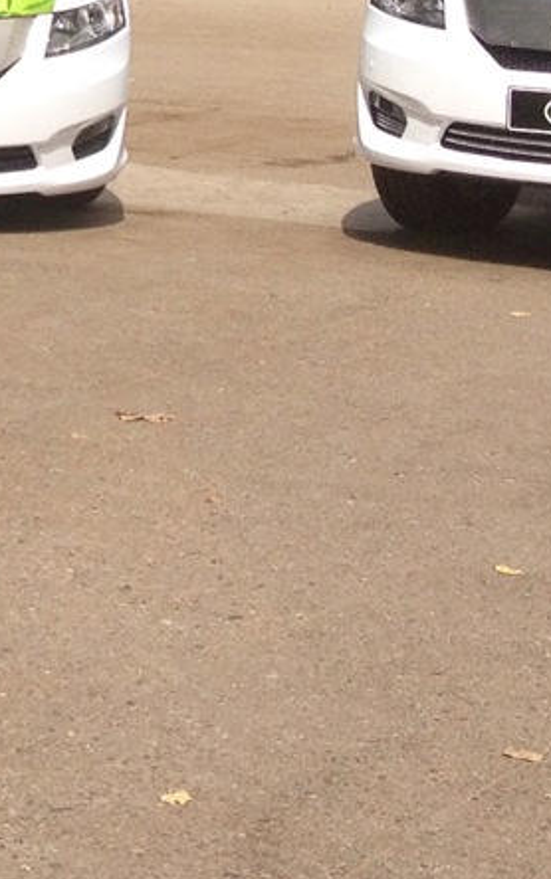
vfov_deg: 12.0
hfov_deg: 7.3
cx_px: -690
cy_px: -164
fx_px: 4103
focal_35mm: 171
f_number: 2.4
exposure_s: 1/920
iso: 50
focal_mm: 4.28
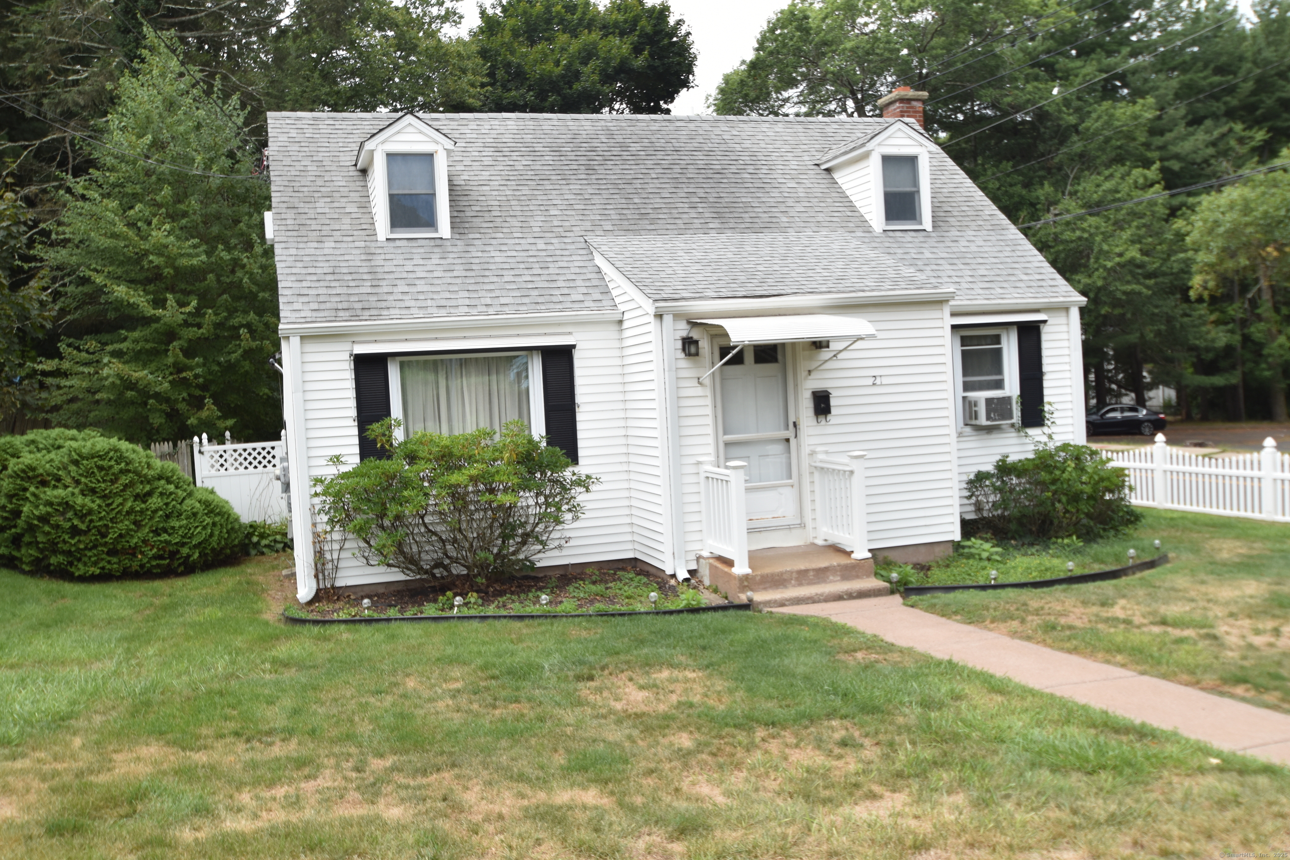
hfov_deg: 61.9
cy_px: 430
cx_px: 645
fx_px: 1075
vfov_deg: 43.6
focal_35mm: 30
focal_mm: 20
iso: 200
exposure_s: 1/250
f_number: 8
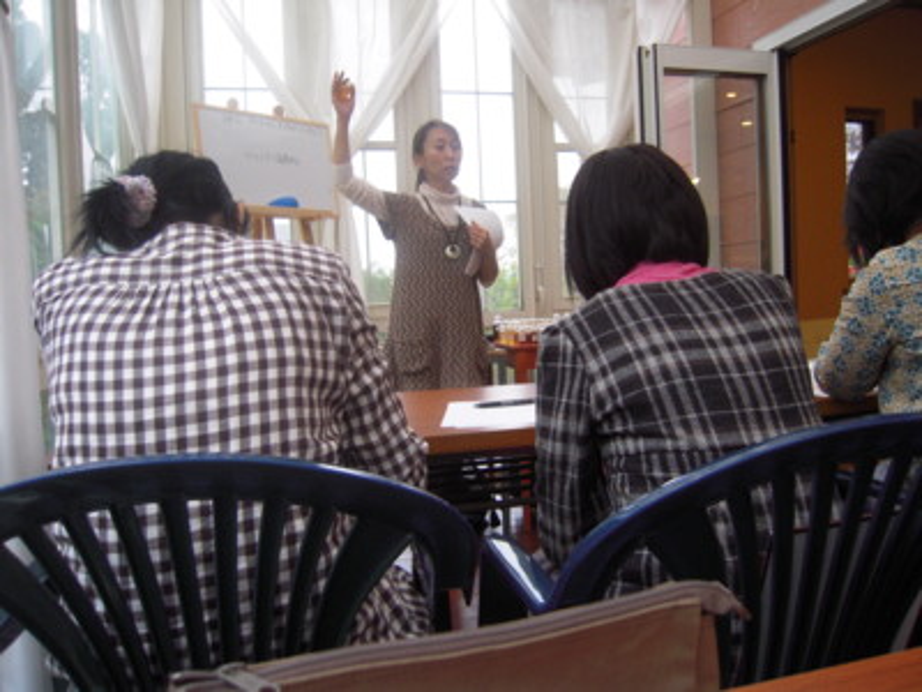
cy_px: 346
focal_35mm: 28
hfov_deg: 63.4
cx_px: 461
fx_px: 746
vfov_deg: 49.7
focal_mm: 5
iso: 250
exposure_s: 1/30
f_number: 2.7
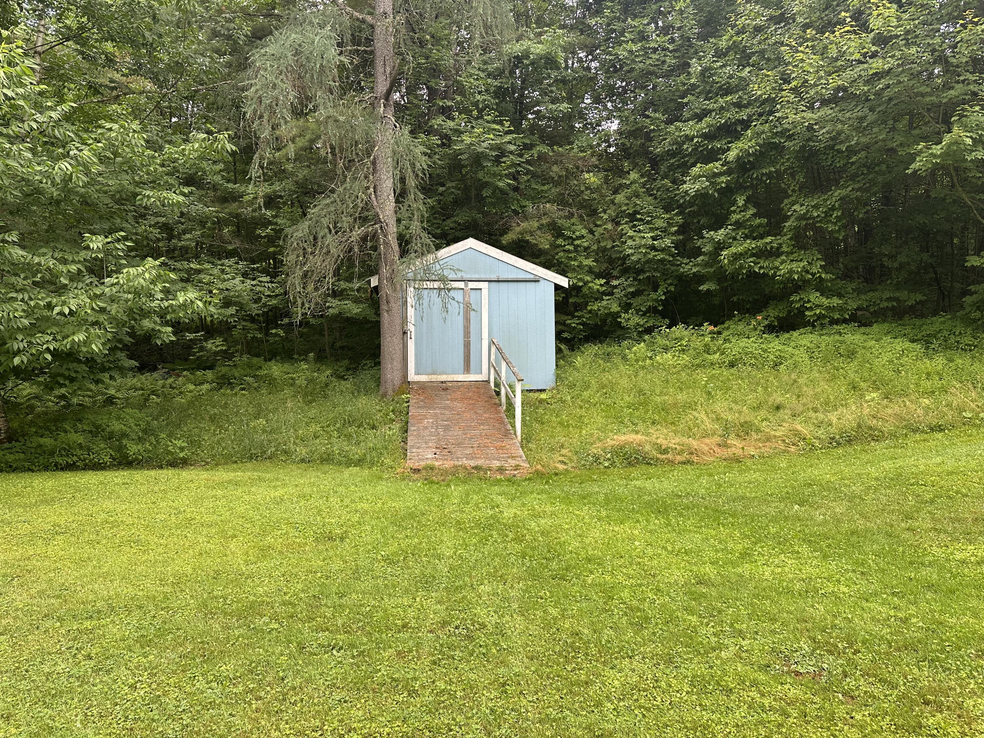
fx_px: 682
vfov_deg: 56.8
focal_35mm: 24
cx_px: 492
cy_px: 369
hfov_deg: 71.6
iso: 80
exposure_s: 1/380
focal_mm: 6.86
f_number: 1.78
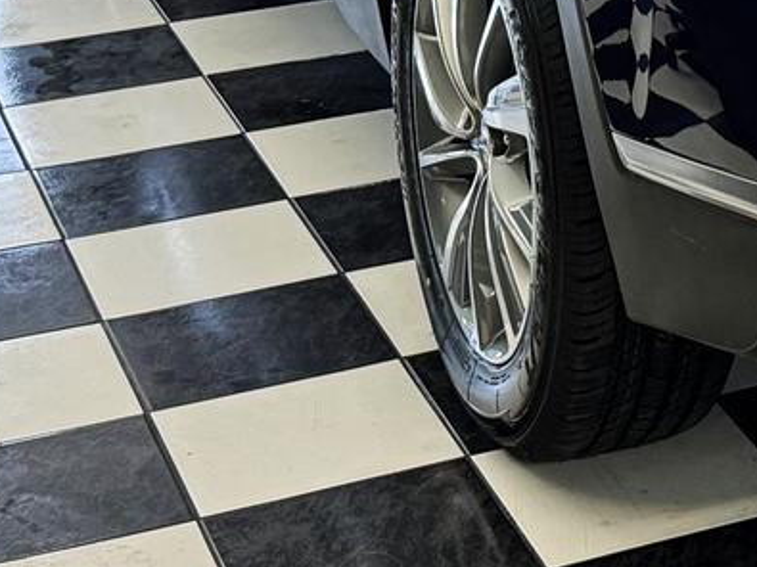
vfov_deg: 10.7
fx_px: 2908
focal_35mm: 133
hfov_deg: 14.0
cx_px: 1108
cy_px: -320
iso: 200
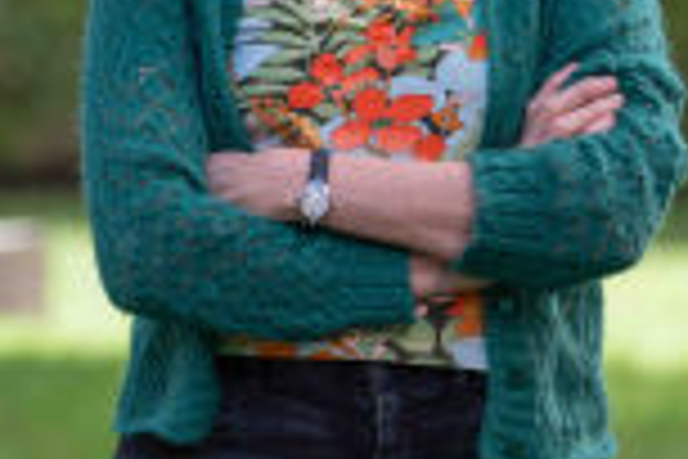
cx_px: 400
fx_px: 7185
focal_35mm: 376
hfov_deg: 5.5
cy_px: 7
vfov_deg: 3.7
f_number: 2.8
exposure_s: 1/500
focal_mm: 132
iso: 320
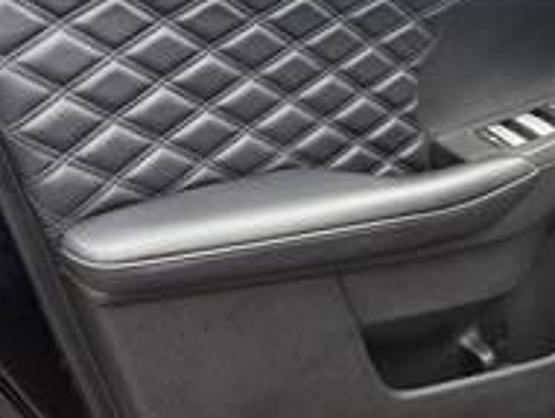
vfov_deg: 27.3
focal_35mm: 53
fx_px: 851
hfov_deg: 36.0
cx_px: 330
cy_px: 115
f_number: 1.78
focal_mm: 6.76
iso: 500
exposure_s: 1/60
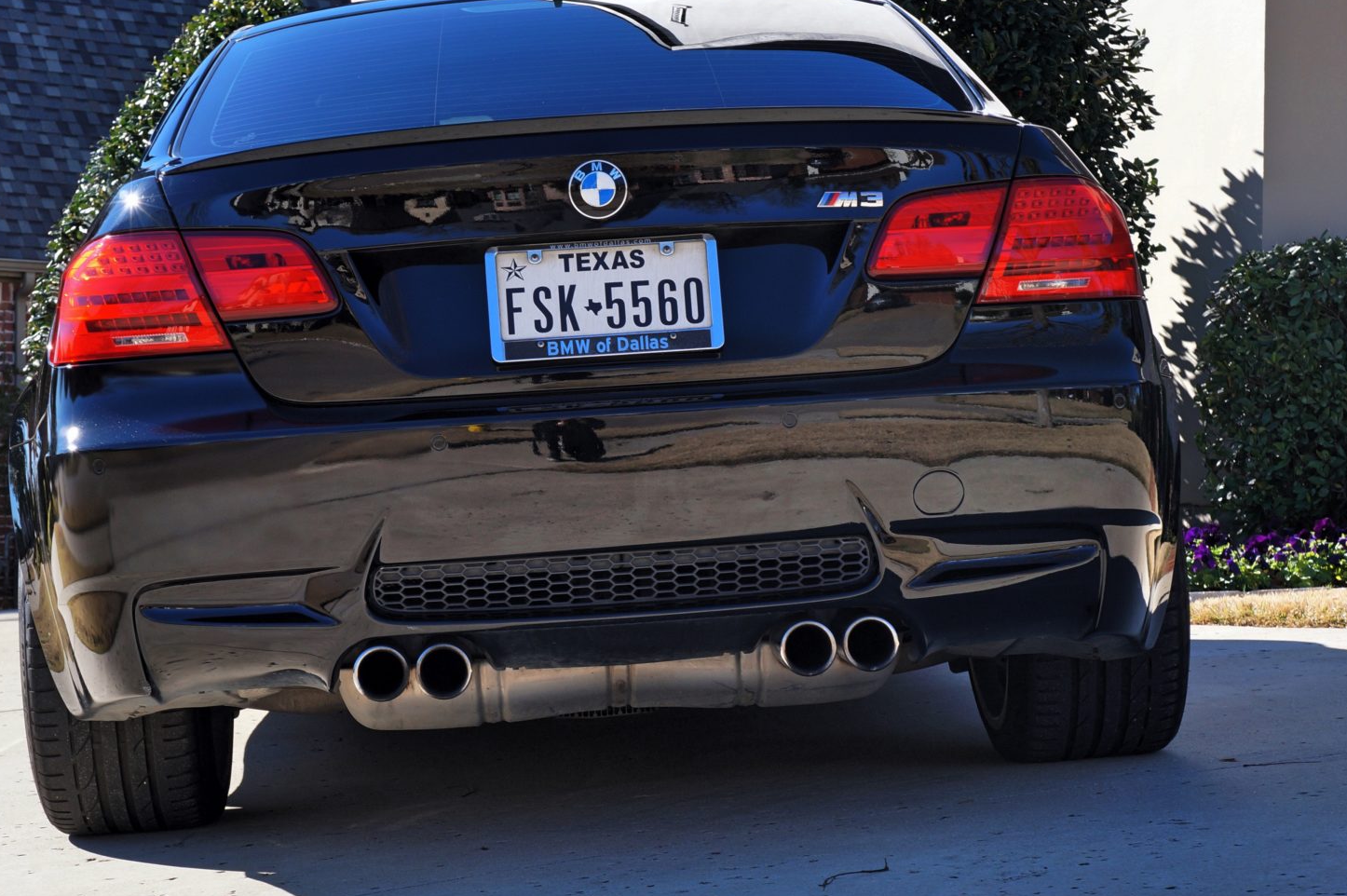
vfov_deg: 16.0
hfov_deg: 23.9
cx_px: 601
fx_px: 3178
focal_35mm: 85
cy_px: 551
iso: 100
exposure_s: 1/125
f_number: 9
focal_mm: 40
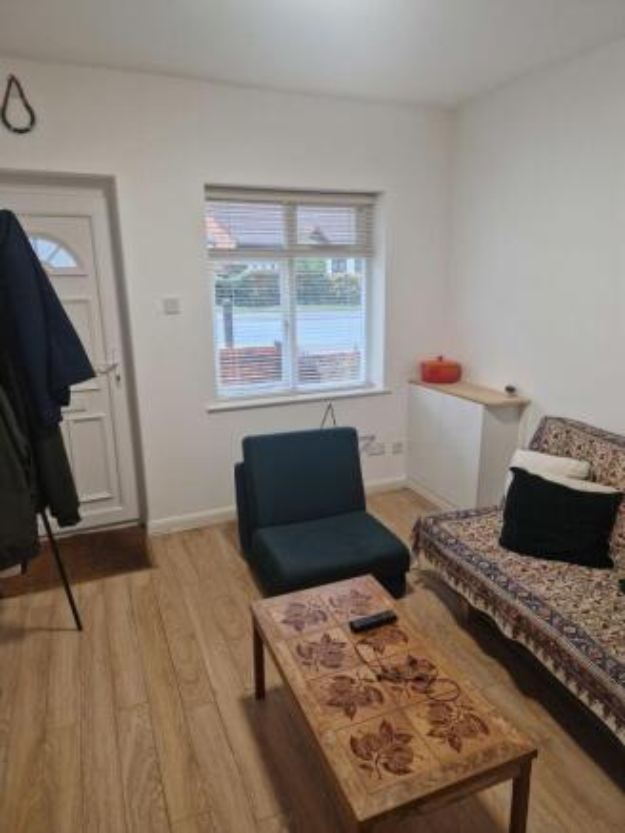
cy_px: 416
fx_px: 553
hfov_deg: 58.9
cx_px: 312
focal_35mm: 23
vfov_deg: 73.9
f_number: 1.8
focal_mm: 5.4
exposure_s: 1/100
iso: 200
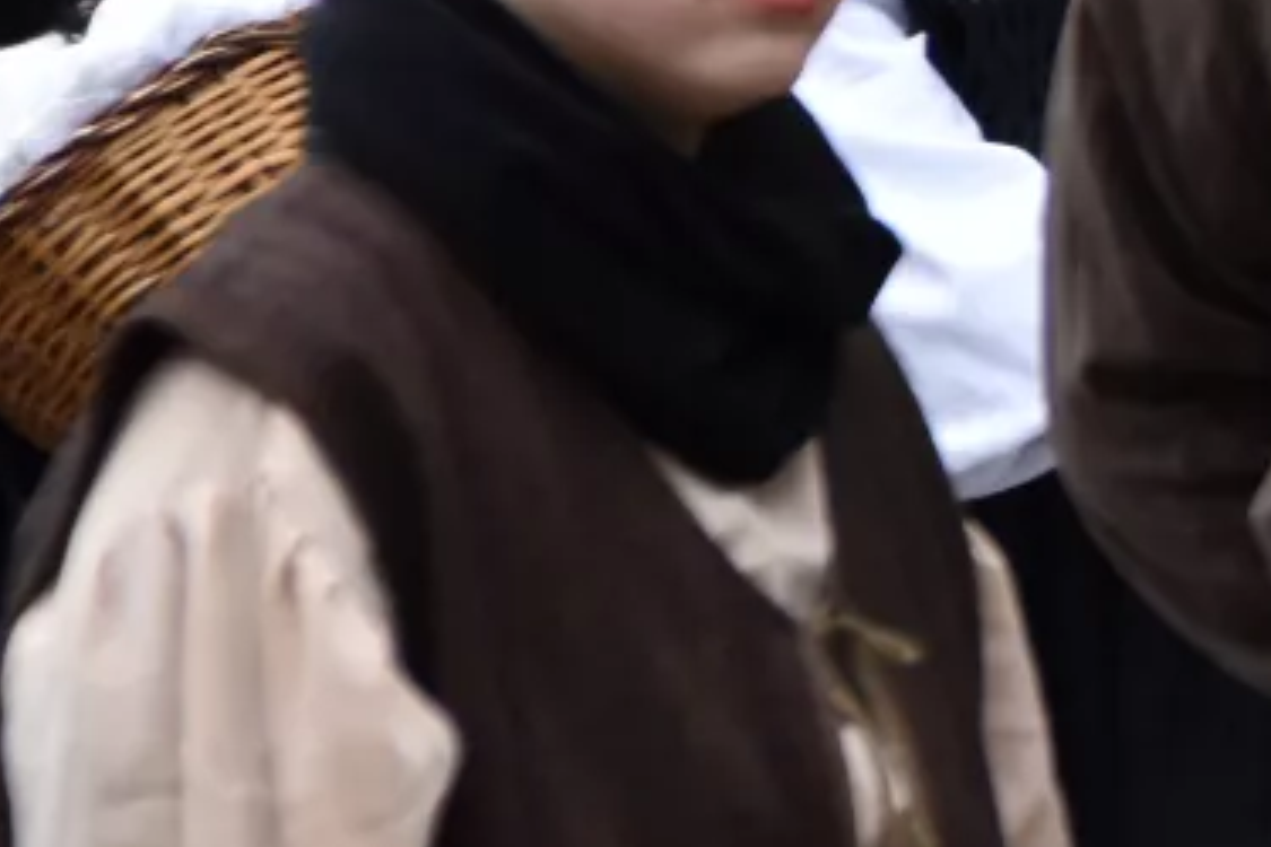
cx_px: 2257
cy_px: -91
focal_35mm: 557
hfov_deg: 3.7
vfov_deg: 2.5
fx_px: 19664
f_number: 5.3
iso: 400
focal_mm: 86
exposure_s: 1/100
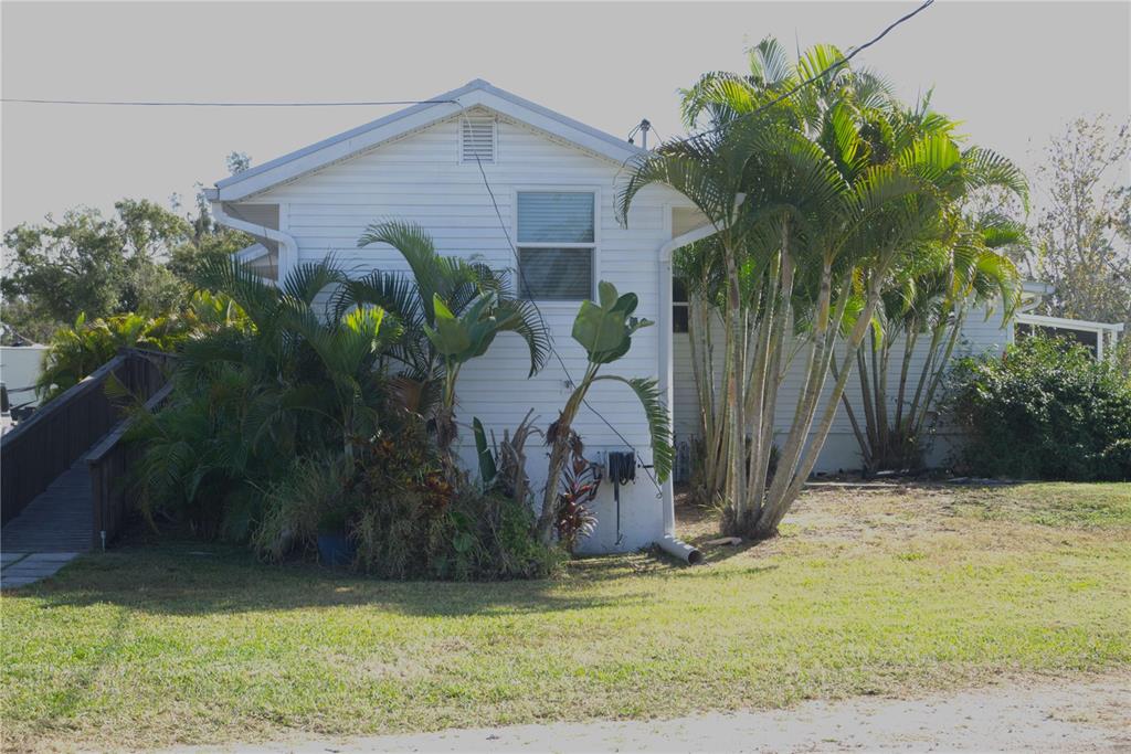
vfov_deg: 26.5
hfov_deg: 38.9
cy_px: 377
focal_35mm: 51
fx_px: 1602
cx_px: 566
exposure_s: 1/100
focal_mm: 34
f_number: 10
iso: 100
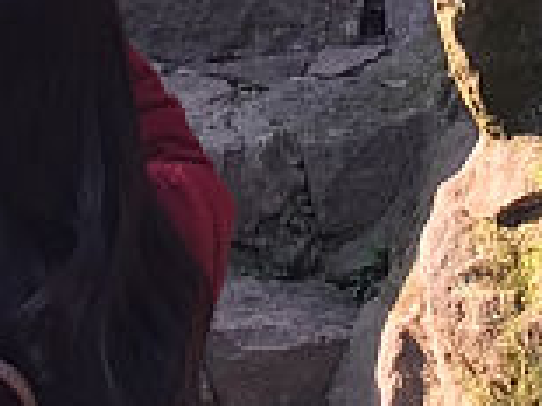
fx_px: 3520
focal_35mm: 225
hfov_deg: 8.7
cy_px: -724
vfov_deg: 6.2
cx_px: -10
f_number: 2.2
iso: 40
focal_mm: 4.15
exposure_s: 1/100
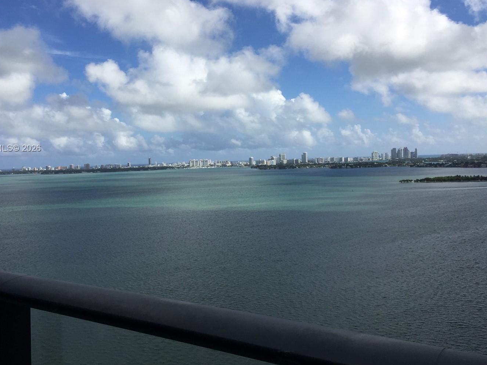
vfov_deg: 40.5
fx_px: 492
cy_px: 149
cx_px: 220
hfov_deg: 52.6
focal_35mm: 35
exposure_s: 1/3300
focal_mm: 4.15
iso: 32
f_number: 2.2
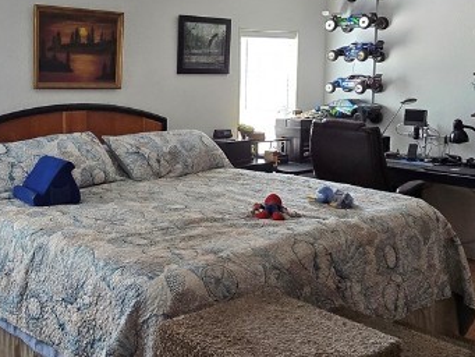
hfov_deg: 46.7
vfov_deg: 36.6
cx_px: 141
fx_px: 535
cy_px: 135
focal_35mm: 39
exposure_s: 1/100
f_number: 2.2
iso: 320
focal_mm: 2.2
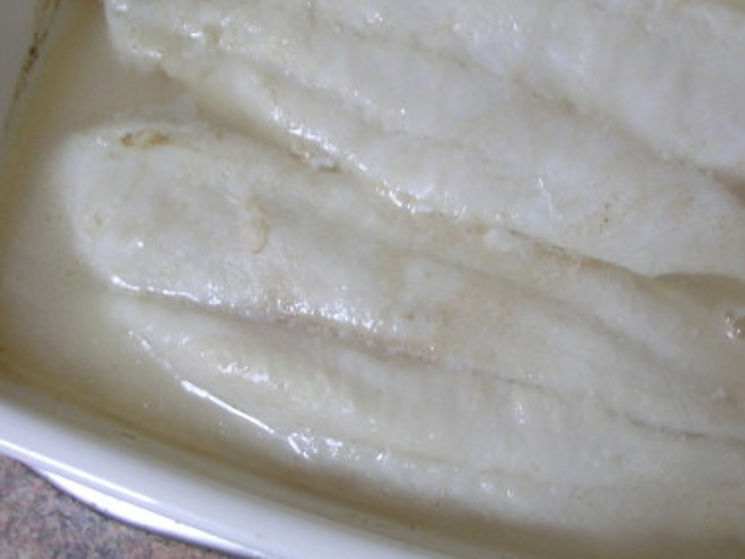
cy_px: 213
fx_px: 1076
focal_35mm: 50
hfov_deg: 38.1
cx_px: 443
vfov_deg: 29.0
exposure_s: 1/5.5
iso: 74
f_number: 2.8
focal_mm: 5.8
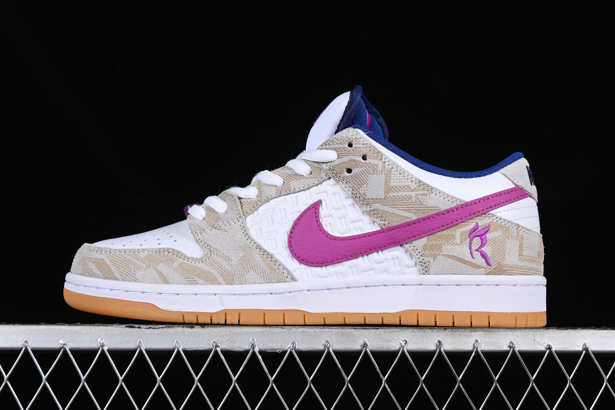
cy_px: 205
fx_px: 1281
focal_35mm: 75
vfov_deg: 18.2
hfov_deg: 27.0
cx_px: 308
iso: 160
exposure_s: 1/80
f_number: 8
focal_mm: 50
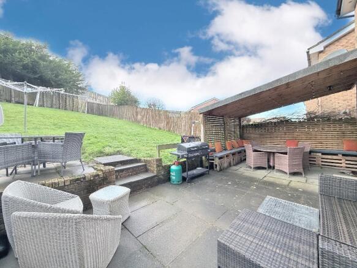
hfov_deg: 102.1
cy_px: 134
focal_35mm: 14
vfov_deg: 85.7
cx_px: 178
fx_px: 144
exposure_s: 1/282
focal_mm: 2.22
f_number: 2.2
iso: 64
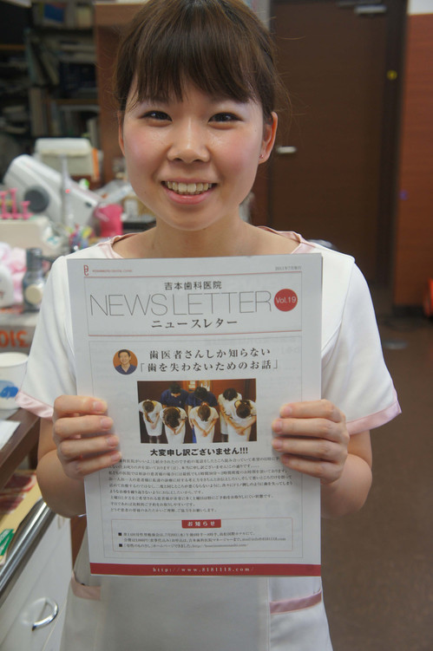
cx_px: 216
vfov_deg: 42.4
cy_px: 326
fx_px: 841
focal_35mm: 46
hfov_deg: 28.9
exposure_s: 1/50
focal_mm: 31
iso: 400
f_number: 4.5
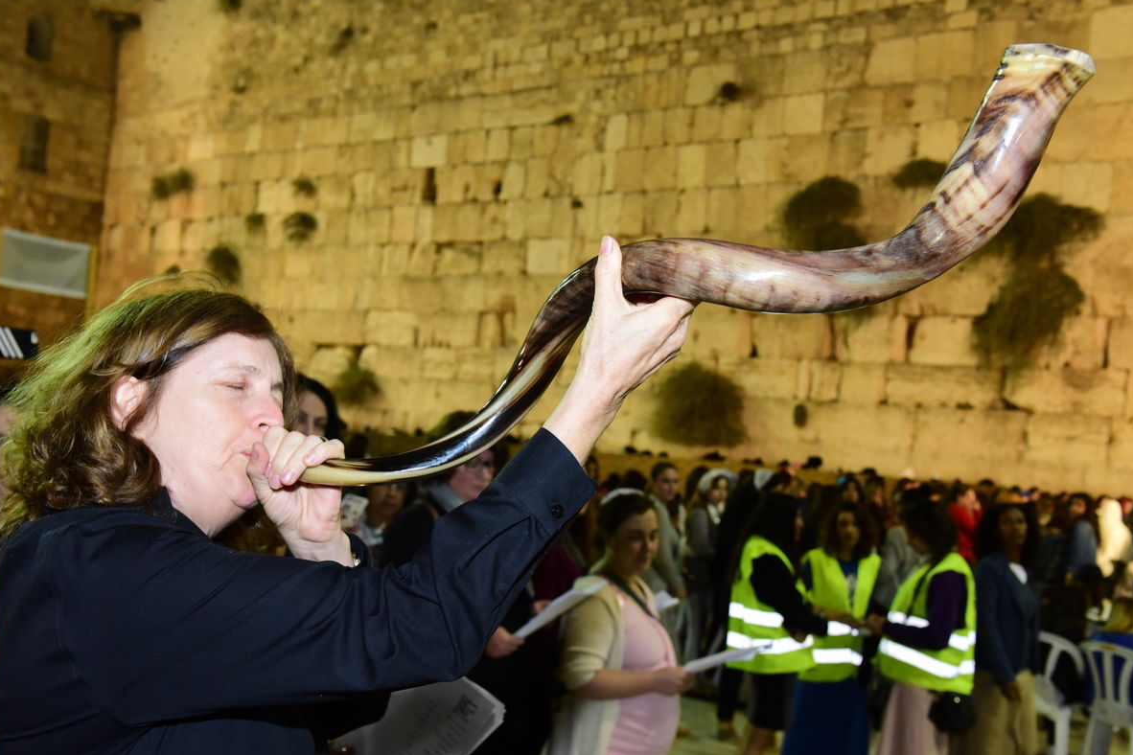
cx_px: 556
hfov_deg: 43.6
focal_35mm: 45
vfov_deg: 29.9
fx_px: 1416
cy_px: 409
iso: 3200
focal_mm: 38
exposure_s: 1/125
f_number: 5.6
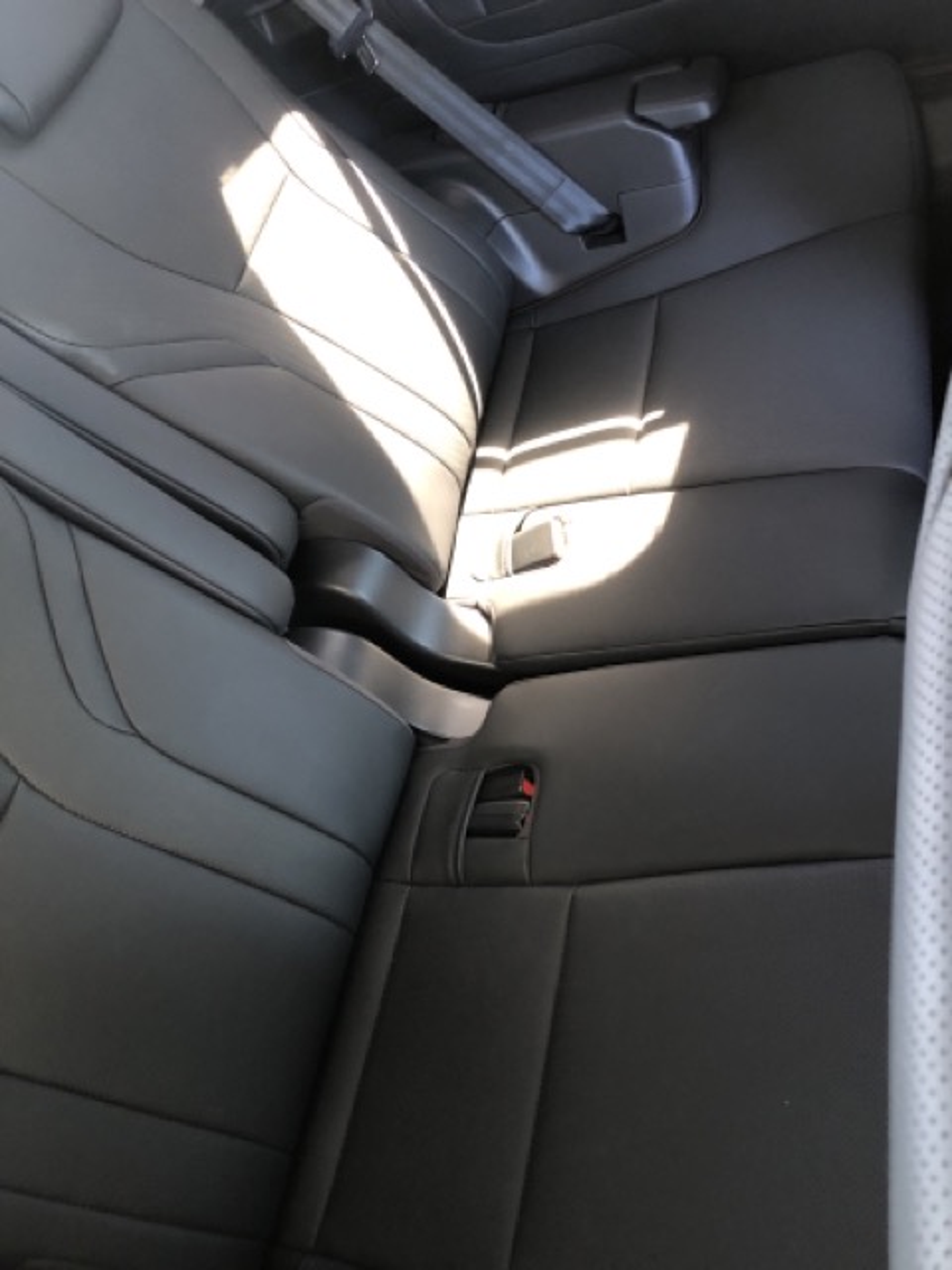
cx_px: 476
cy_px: 635
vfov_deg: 63.4
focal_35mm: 28
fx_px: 1027
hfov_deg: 49.7
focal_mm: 3.99
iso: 100
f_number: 1.8
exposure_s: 1/9
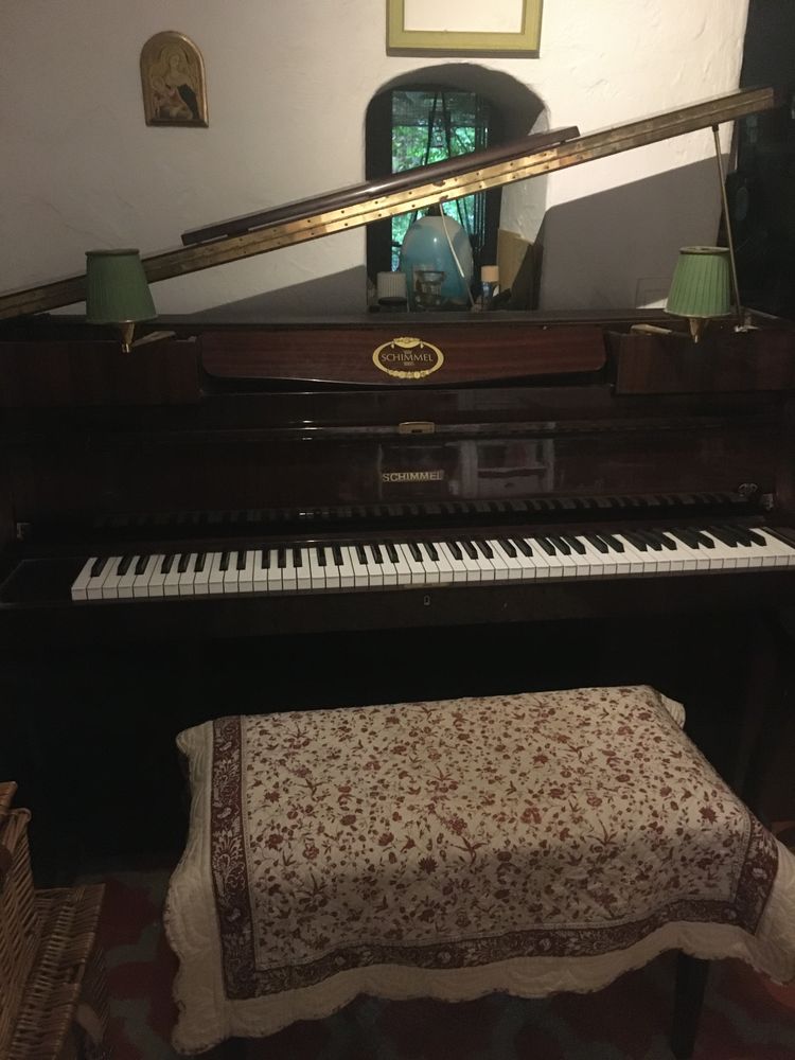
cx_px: 398
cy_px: 530
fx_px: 888
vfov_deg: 61.7
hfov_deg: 48.2
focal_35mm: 29
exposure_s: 1/17
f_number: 2.2
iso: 320
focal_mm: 4.15
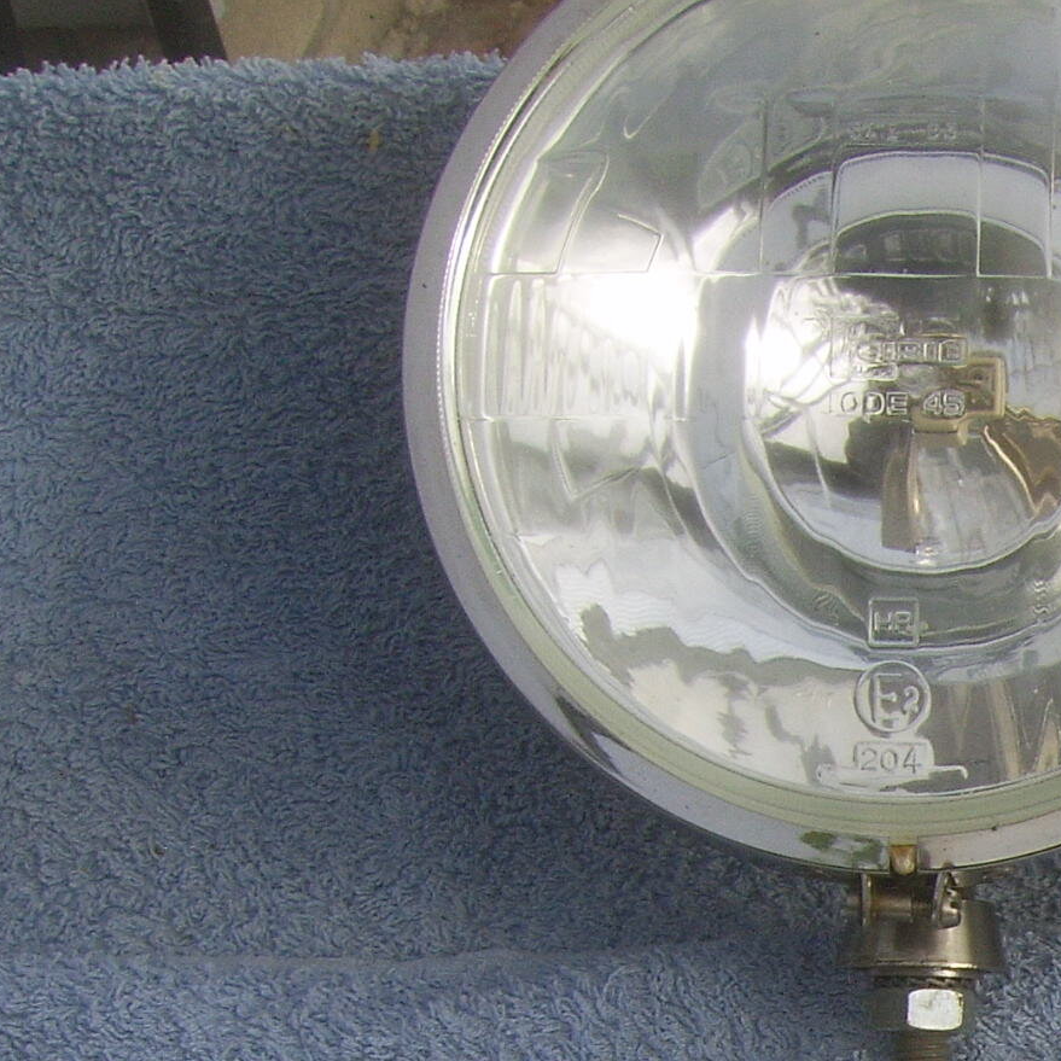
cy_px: 1133
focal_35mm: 99
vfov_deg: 17.1
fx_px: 3433
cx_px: 1479
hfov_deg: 16.4
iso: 50
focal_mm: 7.8
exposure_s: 1/200
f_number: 6.4
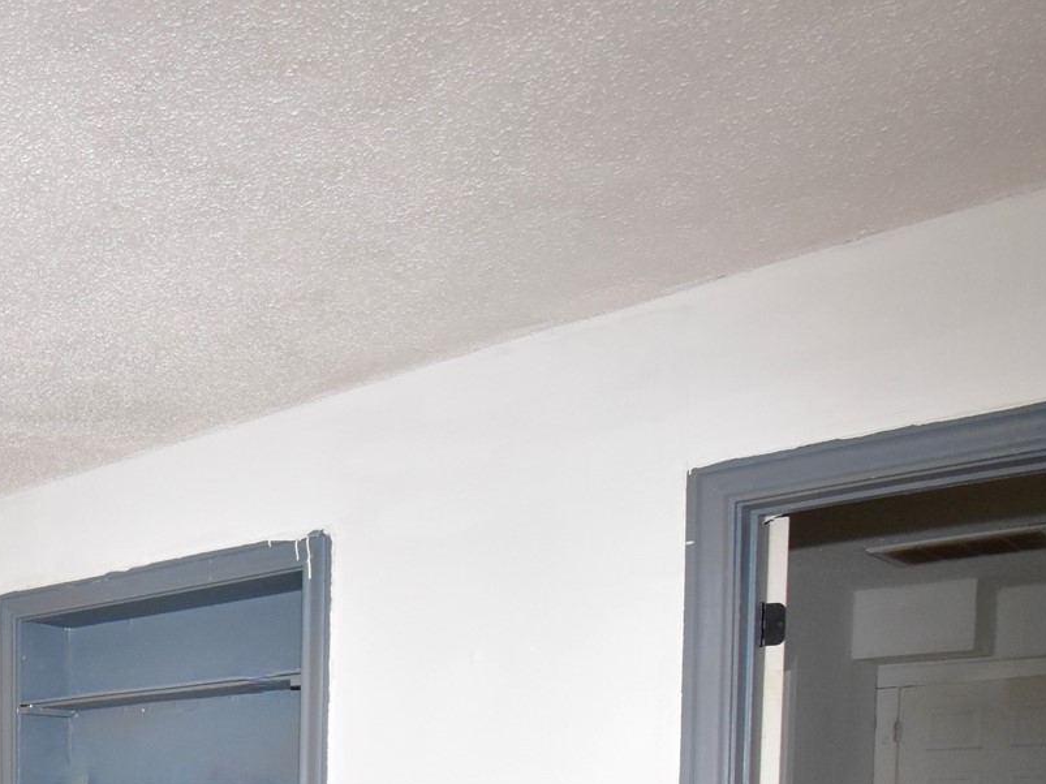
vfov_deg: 31.4
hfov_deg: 38.9
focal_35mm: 39
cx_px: -119
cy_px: 921
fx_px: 1178
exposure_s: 1/125
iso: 1100
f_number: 4.5
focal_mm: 10
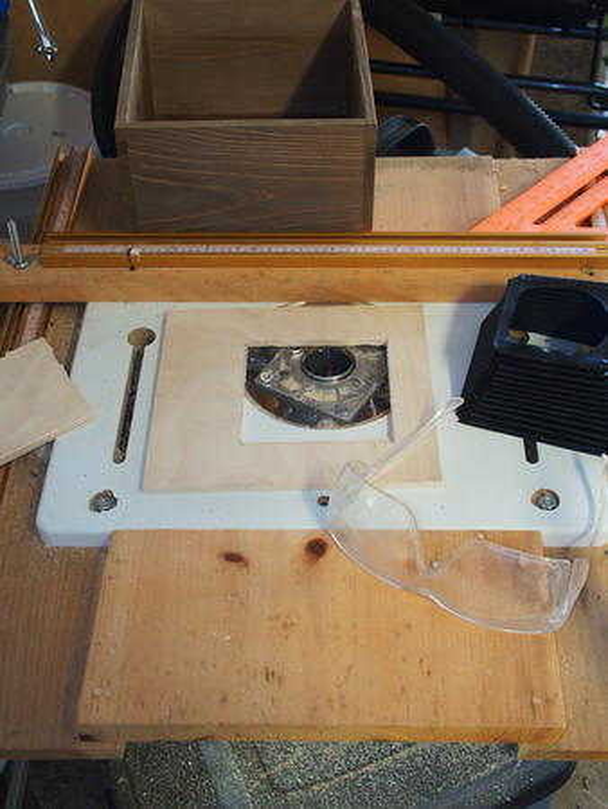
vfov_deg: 41.2
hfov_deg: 31.5
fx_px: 1076
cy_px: 404
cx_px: 304
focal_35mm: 46
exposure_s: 1/50
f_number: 2.8
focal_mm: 9.8
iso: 400
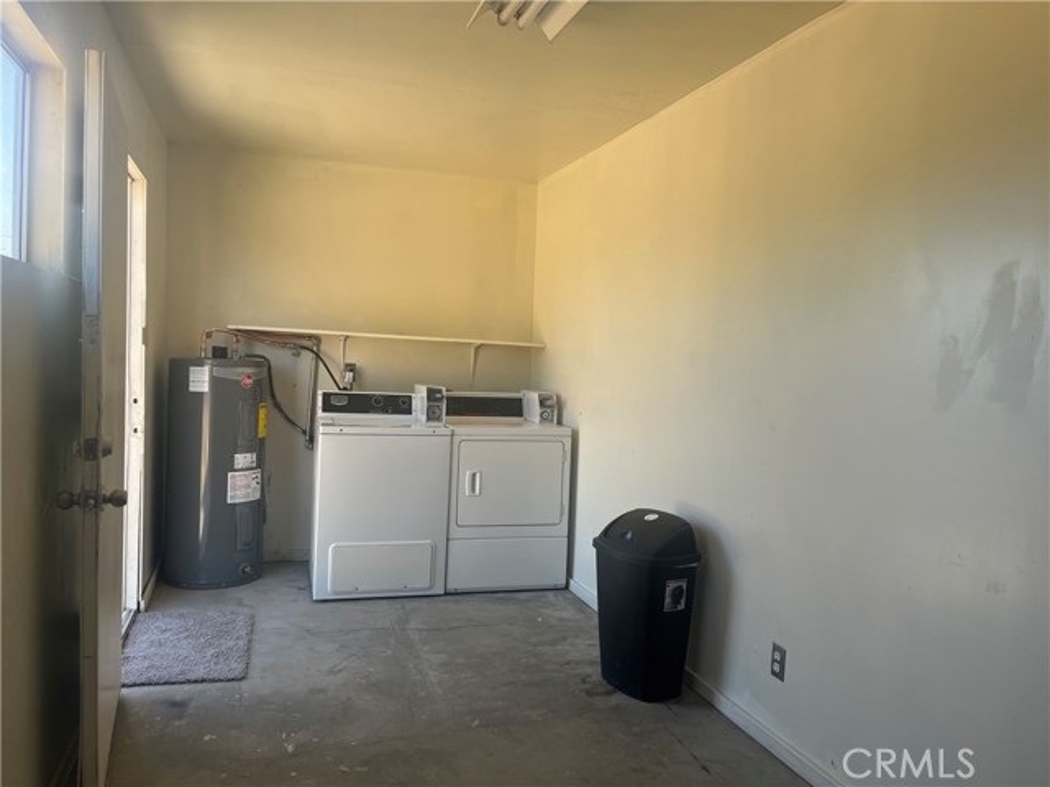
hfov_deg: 67.3
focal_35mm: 26
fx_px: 789
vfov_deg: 53.1
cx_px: 525
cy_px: 394
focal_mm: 5.1
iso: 40
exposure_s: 1/260
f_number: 1.6
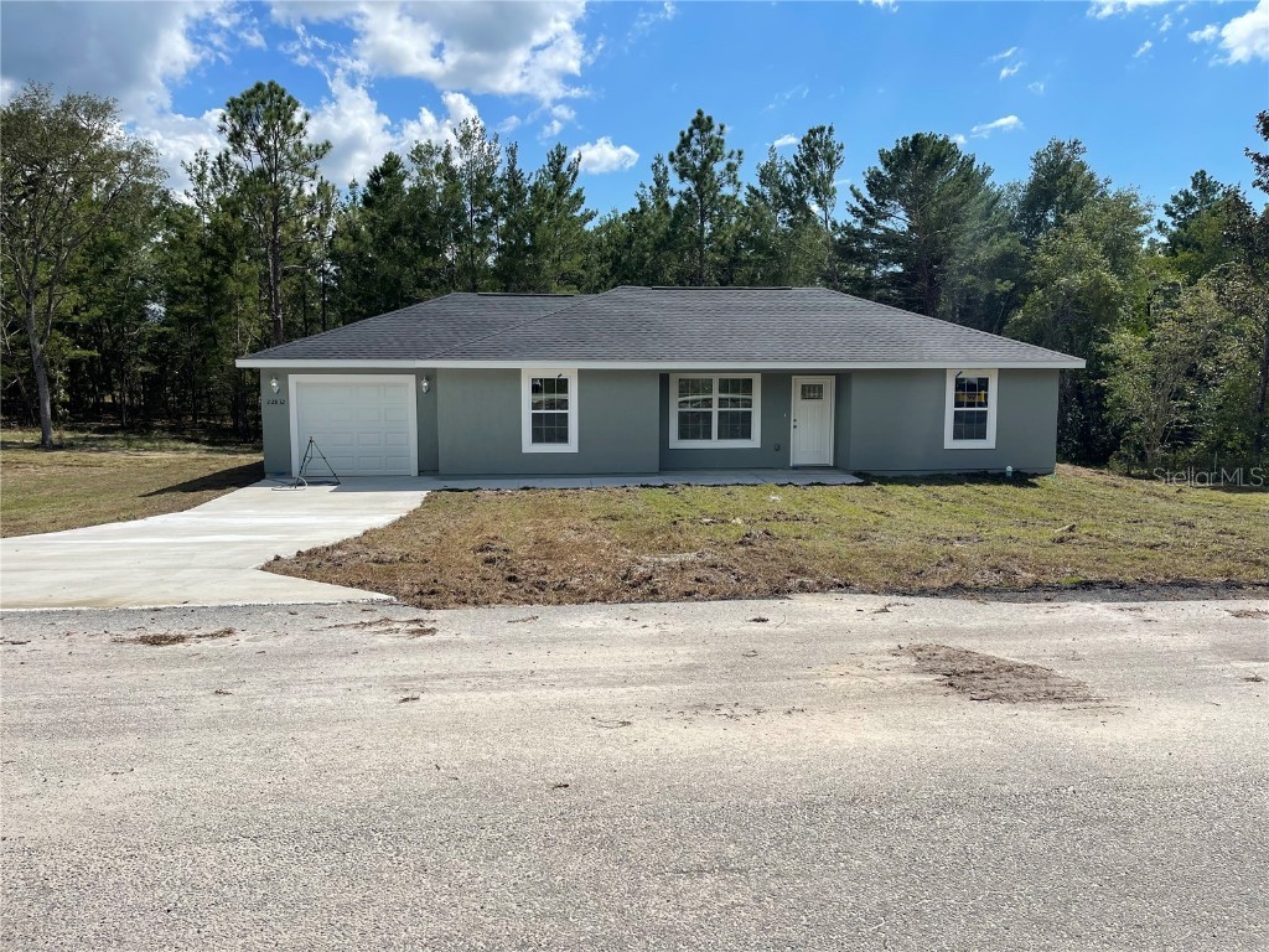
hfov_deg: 67.3
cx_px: 634
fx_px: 953
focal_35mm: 26
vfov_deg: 53.1
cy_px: 476
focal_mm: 5.1
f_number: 1.6
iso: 32
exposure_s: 1/6250
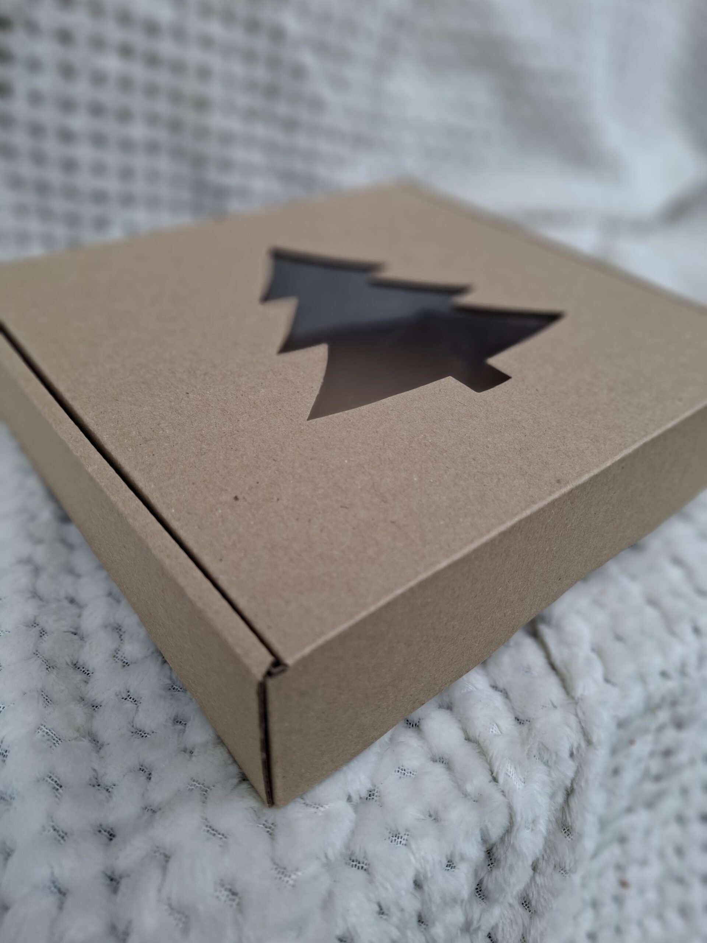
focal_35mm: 23
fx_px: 626
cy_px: 472
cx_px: 354
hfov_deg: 58.9
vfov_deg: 73.9
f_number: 1.8
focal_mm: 5.54
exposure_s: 1/202
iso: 50
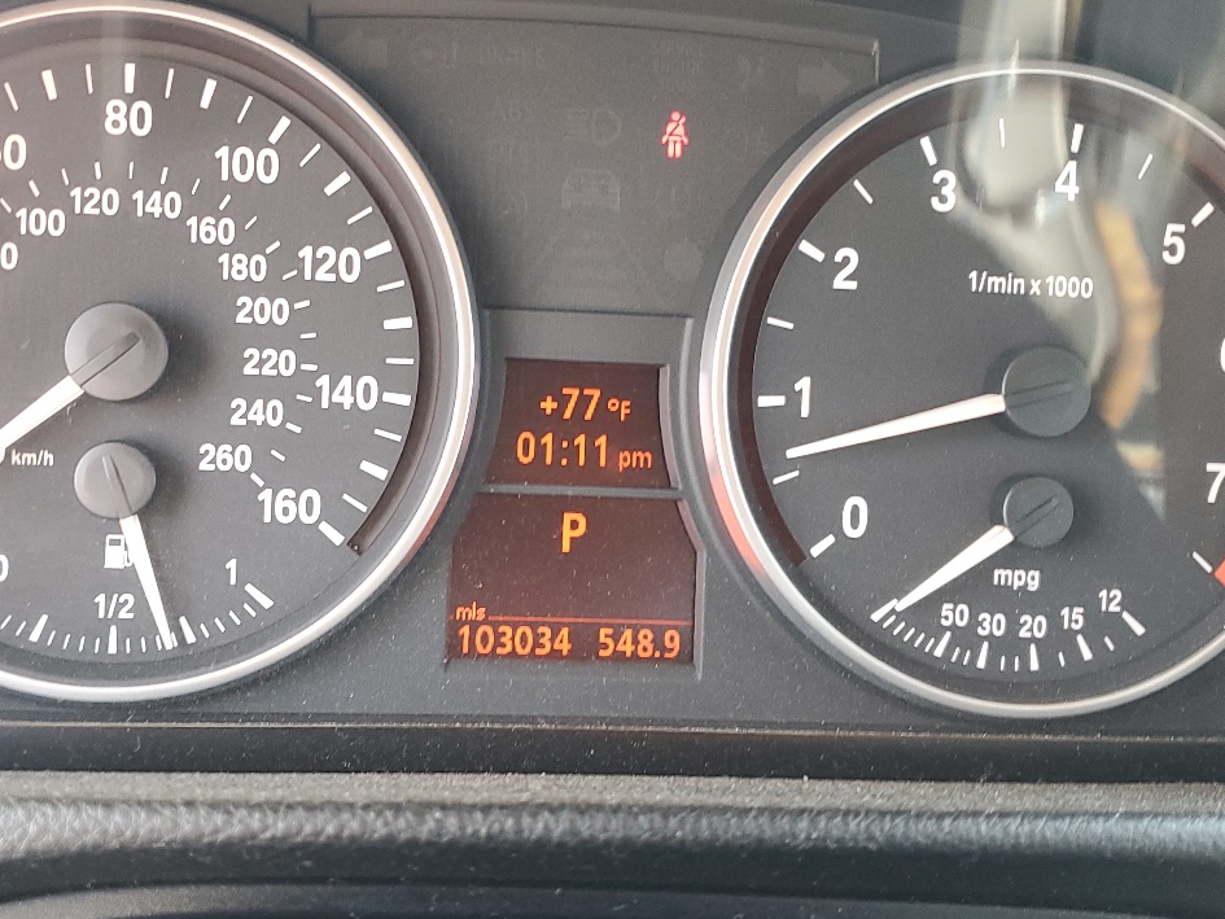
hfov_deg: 42.8
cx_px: 522
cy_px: 455
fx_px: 1557
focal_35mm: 44
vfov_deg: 32.9
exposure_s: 1/60.2
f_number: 1.5
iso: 90
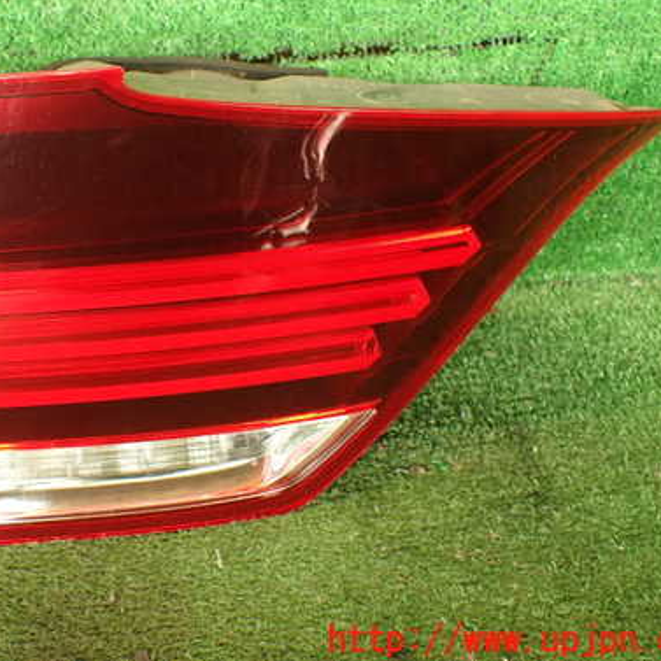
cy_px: 268
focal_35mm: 45
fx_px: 972
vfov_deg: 37.4
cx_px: 198
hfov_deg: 37.0
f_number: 2.4
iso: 200
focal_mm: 5.79
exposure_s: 1/30
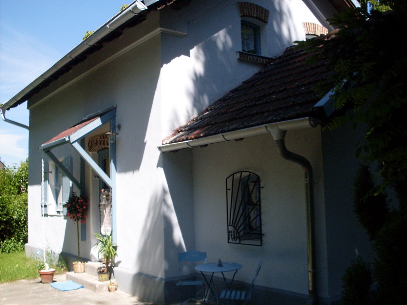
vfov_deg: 37.7
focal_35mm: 38
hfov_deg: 49.0
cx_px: 204
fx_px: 447
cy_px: 152
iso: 80
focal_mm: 6.3
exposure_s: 1/125
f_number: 8.4
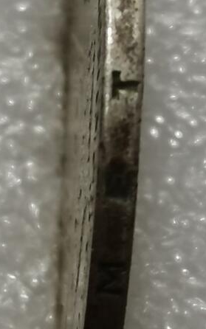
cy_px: -58
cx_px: 10
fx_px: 2612
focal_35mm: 291
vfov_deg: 7.2
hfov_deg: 4.5
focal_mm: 5.58
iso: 50
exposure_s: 1/103
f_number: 1.8
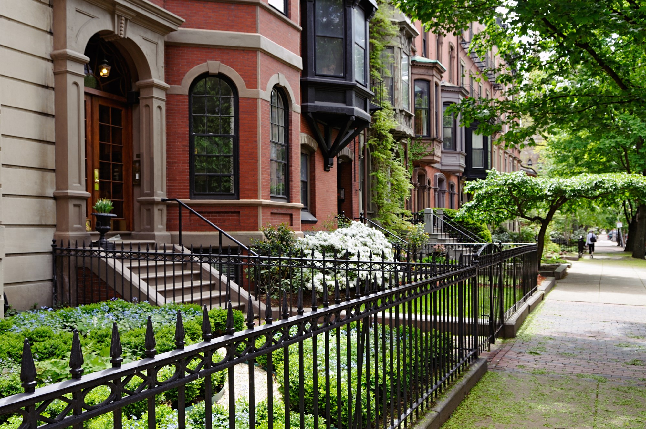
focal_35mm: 33
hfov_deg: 57.3
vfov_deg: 39.9
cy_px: 214
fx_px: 592
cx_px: 323
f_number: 6.3
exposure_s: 1/125
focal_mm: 22
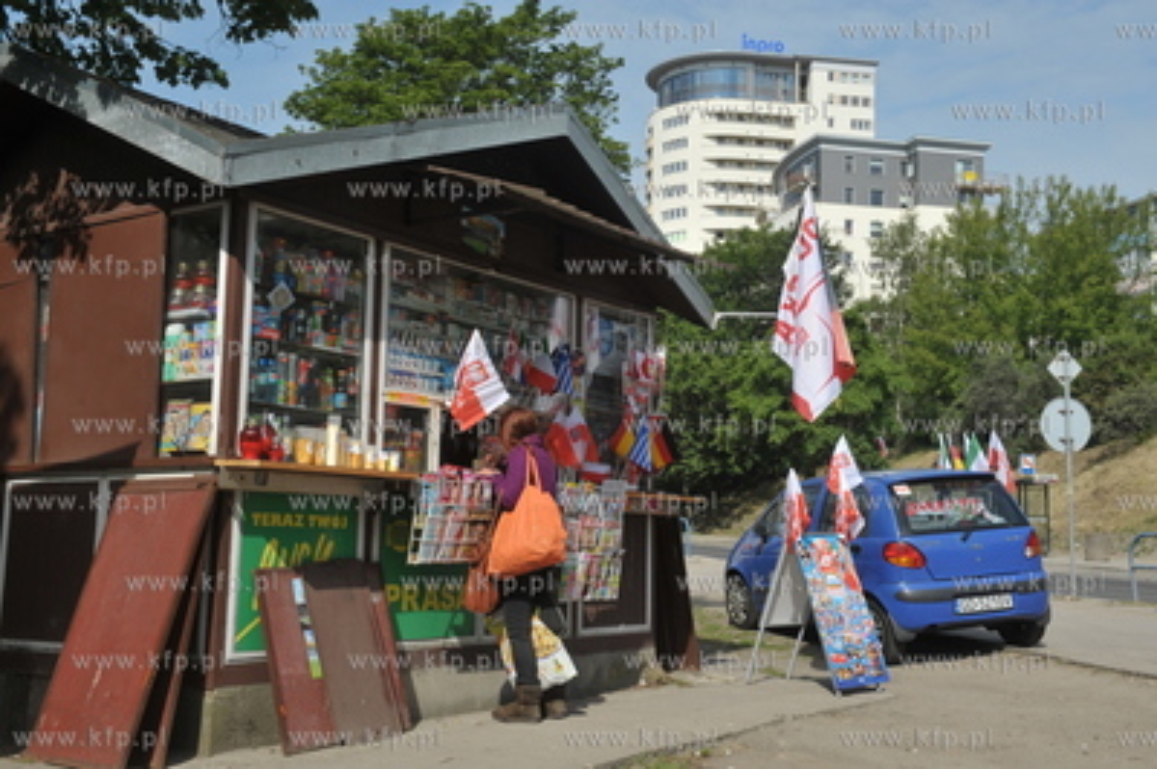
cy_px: 384
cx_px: 578
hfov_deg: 46.4
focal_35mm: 42
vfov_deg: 31.8
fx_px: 1349
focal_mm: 42
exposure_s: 1/1250
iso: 400
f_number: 7.1
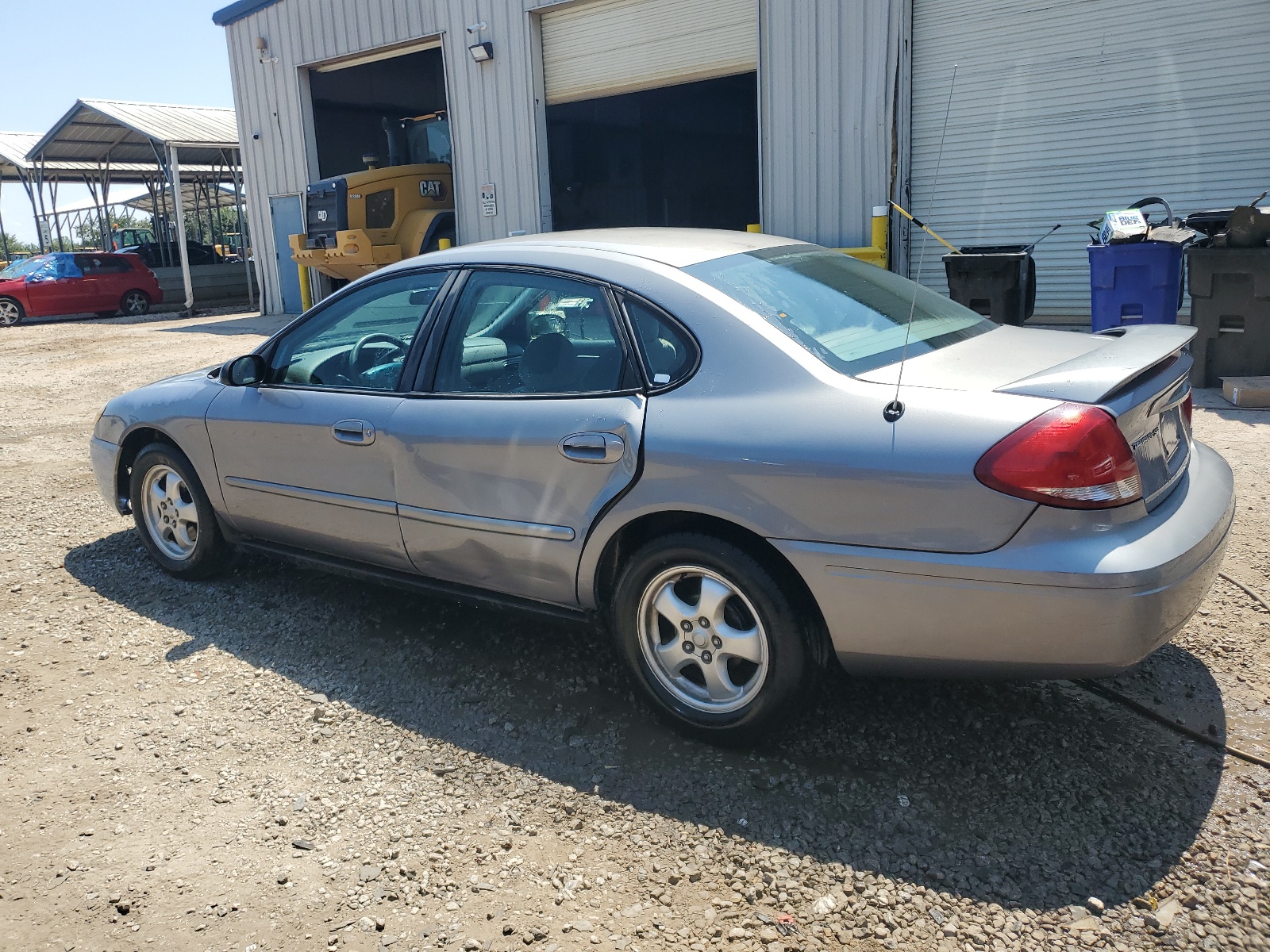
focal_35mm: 26
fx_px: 954
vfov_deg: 53.1
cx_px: 635
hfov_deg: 67.3
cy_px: 476
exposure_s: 1/2500
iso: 50
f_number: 1.5
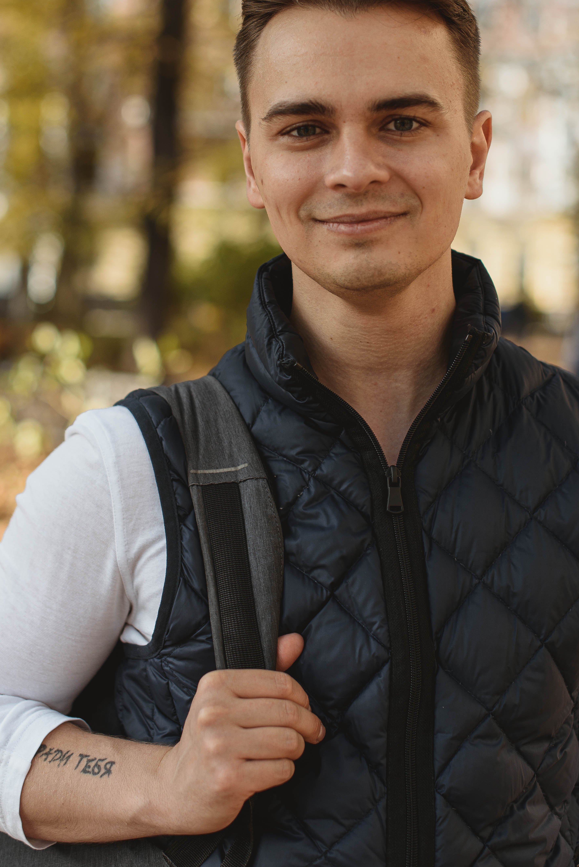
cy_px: 300
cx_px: 310
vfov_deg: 28.7
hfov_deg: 19.5
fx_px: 1687
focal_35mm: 70
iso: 125
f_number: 2.8
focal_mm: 50
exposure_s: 1/500
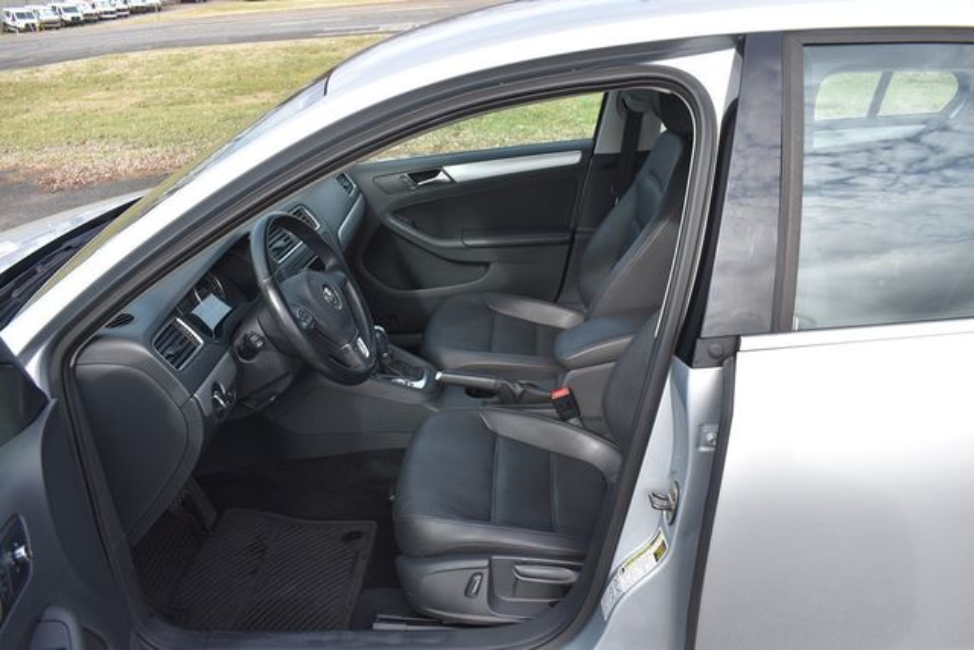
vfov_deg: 43.6
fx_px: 812
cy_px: 325
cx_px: 487
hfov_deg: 61.9
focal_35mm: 30
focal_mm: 20
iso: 200
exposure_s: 1/250
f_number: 6.3
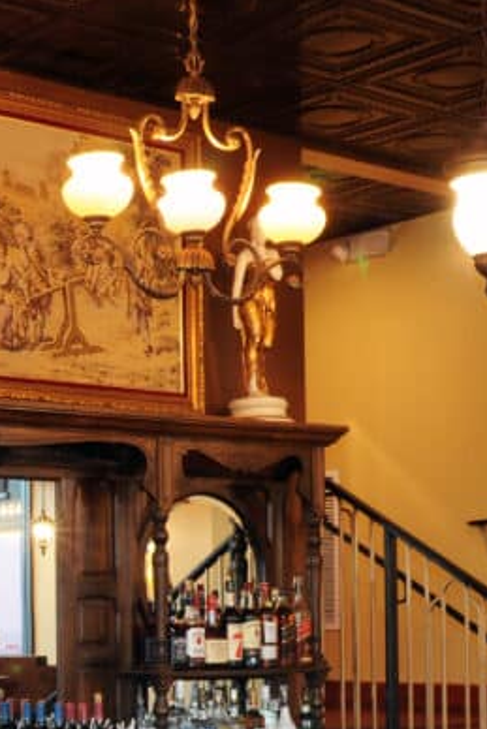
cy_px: 590
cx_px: -36
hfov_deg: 16.8
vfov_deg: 25.2
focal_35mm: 79
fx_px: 1601
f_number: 14
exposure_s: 1.3
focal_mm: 20
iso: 200
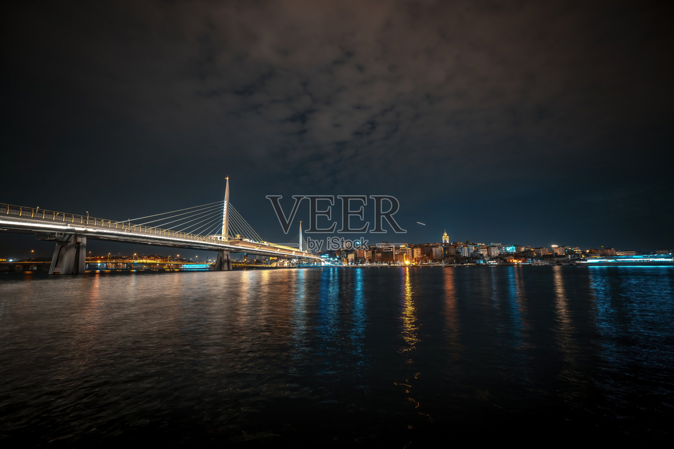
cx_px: 337
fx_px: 262
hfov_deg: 104.2
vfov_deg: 81.2
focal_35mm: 14
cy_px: 224
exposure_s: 8
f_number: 4
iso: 50
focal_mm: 14
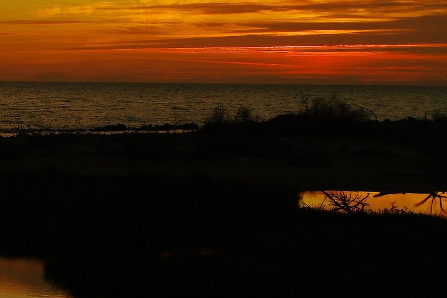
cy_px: 131
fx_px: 1602
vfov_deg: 10.6
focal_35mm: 129
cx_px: 0
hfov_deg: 15.6
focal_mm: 28
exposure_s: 1/500
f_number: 6.7
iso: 560
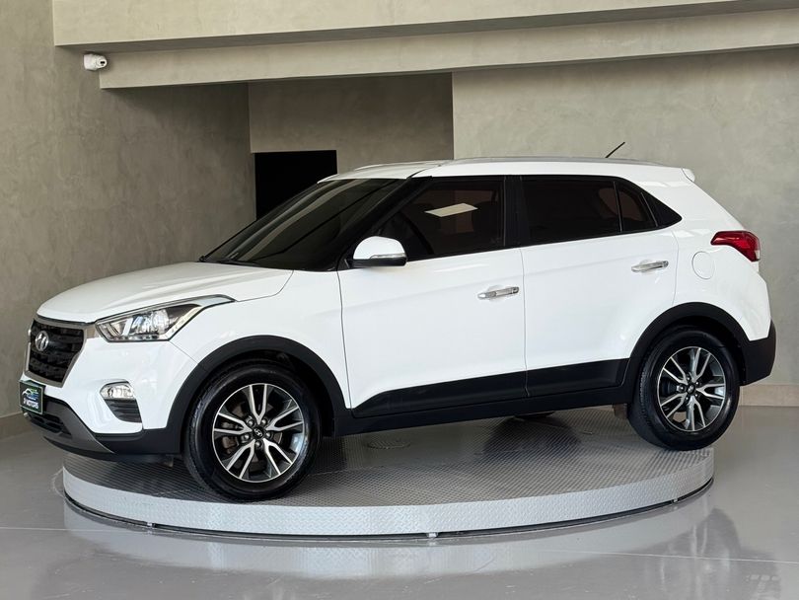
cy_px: 300
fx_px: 1108
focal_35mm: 48
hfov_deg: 39.6
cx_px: 400
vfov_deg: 30.3
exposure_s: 1/331
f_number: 1.78
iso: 64
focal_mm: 6.76
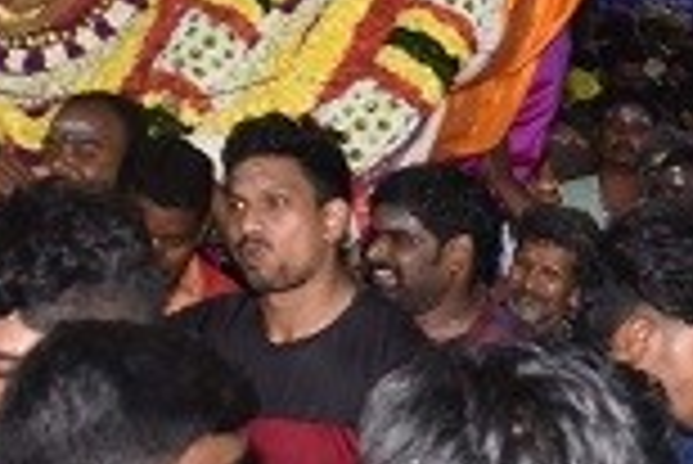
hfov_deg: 18.3
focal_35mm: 105
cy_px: -140
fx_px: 2023
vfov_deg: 12.7
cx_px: 850
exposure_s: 1/100
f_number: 4.5
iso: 500
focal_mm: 18
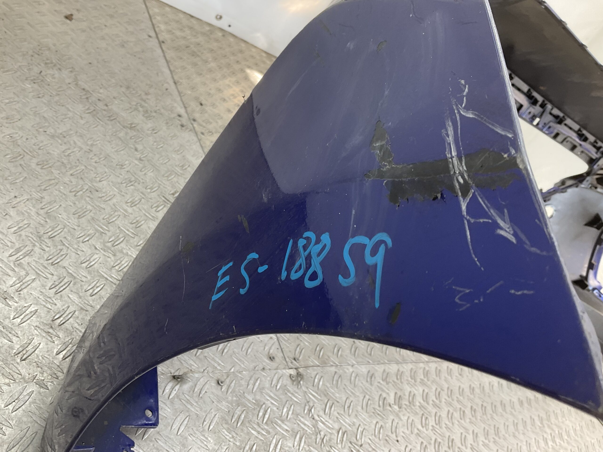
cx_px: 302
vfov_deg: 48.2
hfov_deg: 61.7
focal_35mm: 29
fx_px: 505
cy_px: 226
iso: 32
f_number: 1.8
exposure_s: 1/120
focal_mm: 3
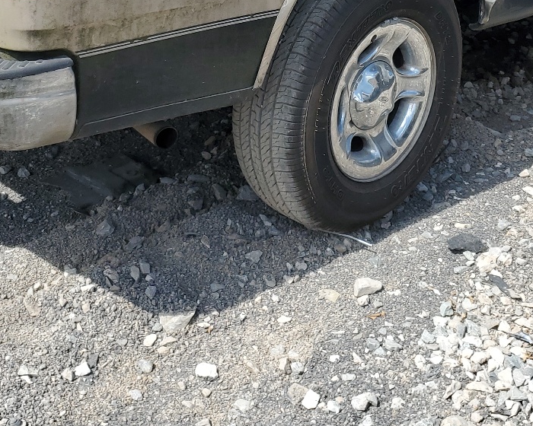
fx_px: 915
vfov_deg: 25.1
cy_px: 10
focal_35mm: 58
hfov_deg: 32.5
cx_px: 279
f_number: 1.5
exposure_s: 1/2500
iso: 50
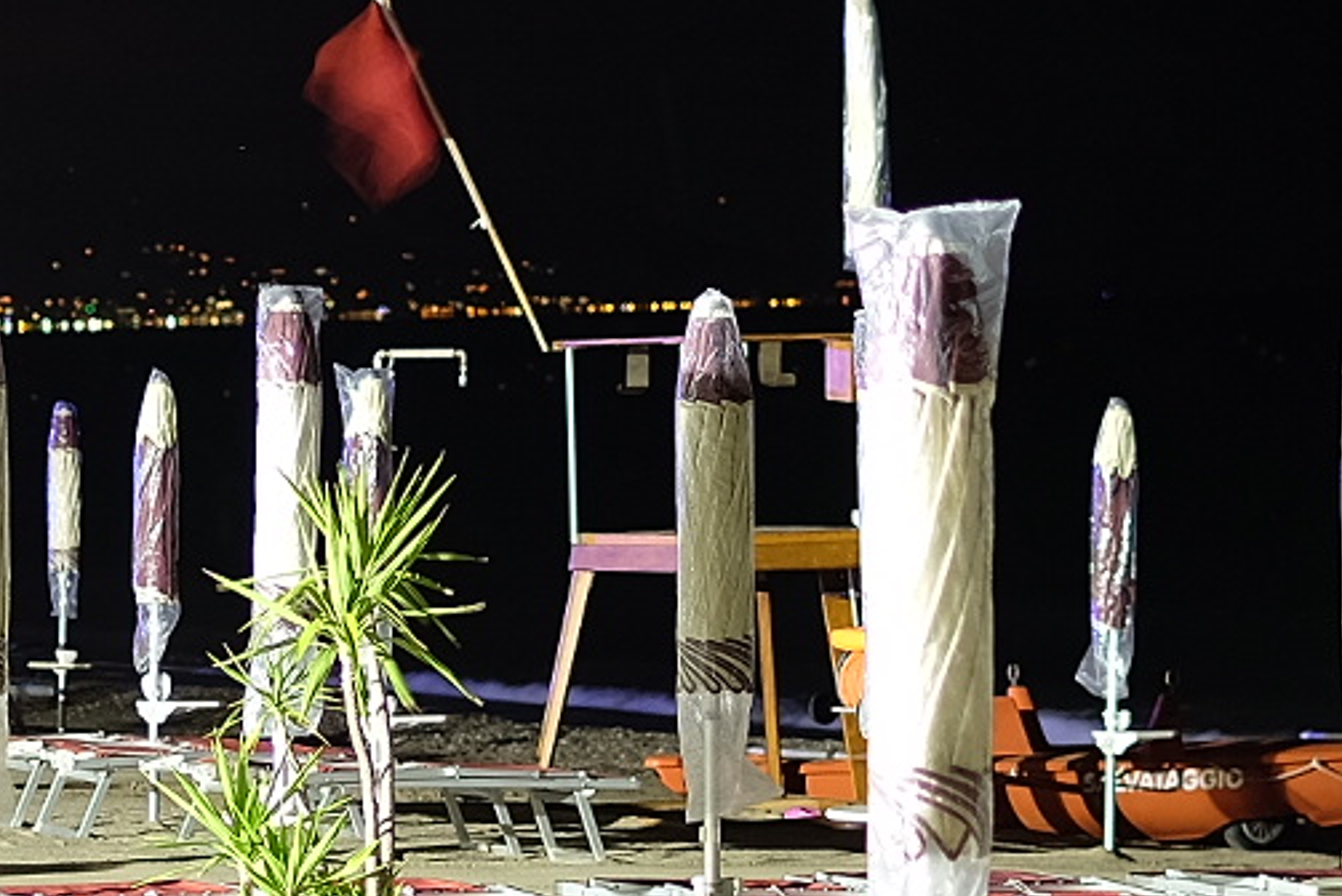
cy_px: 635
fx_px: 6975
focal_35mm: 187
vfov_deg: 7.3
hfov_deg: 11.0
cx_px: 256
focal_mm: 35
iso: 200
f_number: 1.4
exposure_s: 1/2
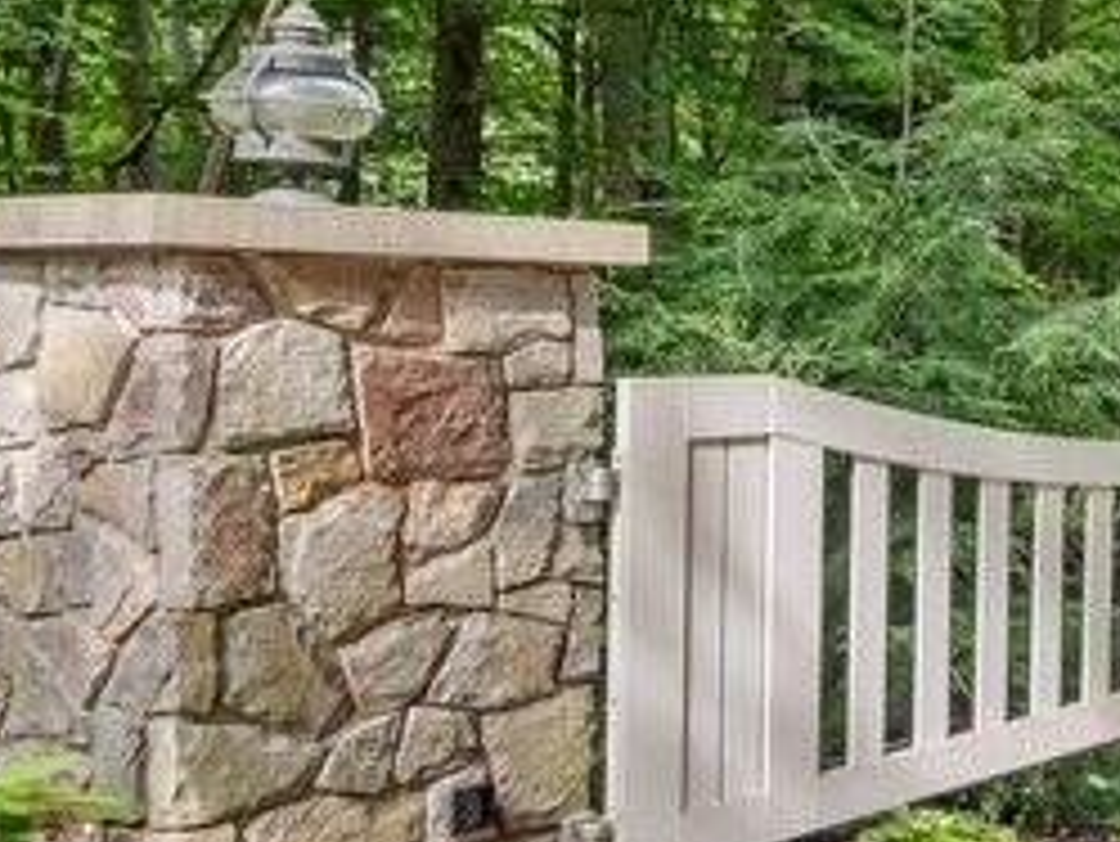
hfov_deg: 24.8
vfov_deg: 28.0
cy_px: 320
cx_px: 1813
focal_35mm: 52
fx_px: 1683
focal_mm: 15
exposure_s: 1/100
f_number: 11
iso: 200
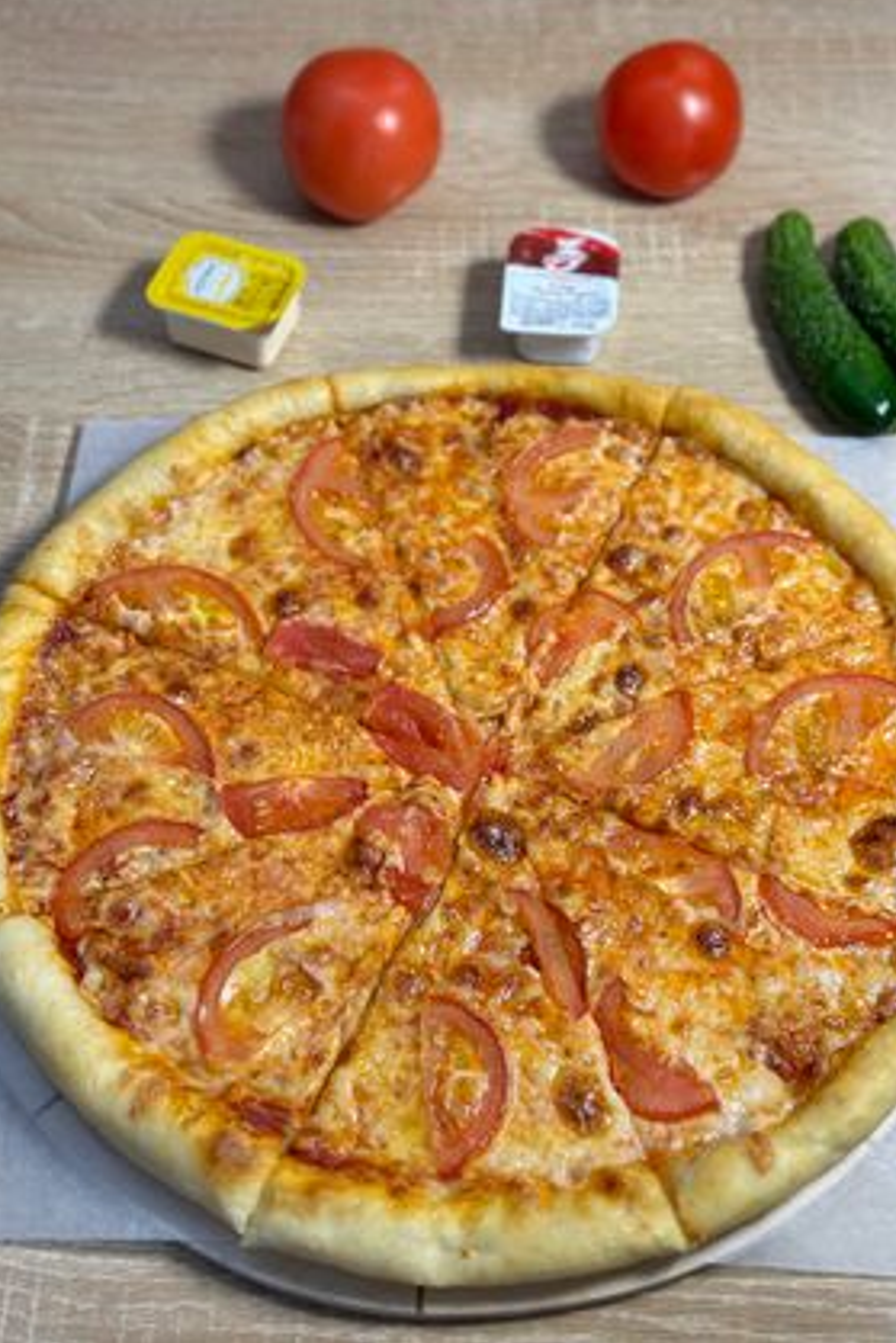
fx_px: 1902
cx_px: 488
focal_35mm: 51
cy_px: 660
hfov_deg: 26.5
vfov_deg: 38.9
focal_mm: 6.86
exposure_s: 1/116
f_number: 1.78
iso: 64
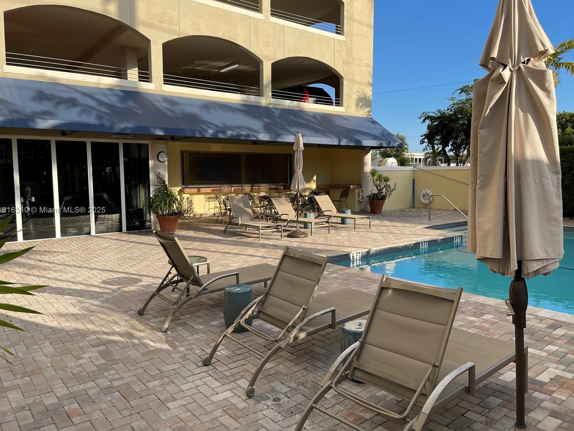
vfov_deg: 53.1
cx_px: 285
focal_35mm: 26
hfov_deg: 67.3
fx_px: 431
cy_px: 211
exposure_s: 1/2012
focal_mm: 5.1
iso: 32
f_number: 1.6
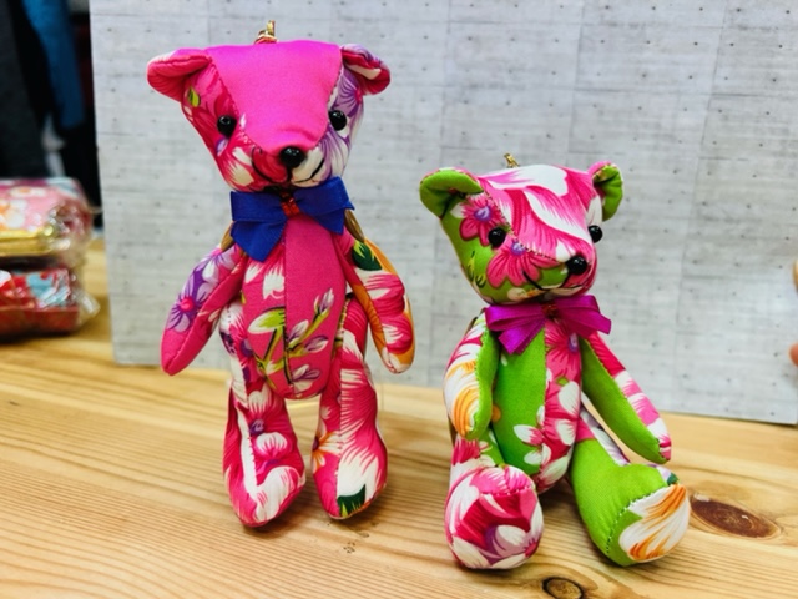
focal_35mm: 26
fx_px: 599
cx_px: 399
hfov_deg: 67.3
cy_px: 300
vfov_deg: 53.1
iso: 64
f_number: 1.5
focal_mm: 5.7
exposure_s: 1/120
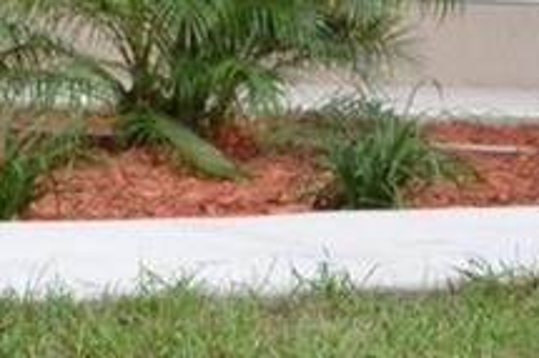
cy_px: -190
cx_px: 918
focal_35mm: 313
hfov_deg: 6.5
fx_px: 4683
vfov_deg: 4.4
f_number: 6.3
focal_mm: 28
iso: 100
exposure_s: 1/100
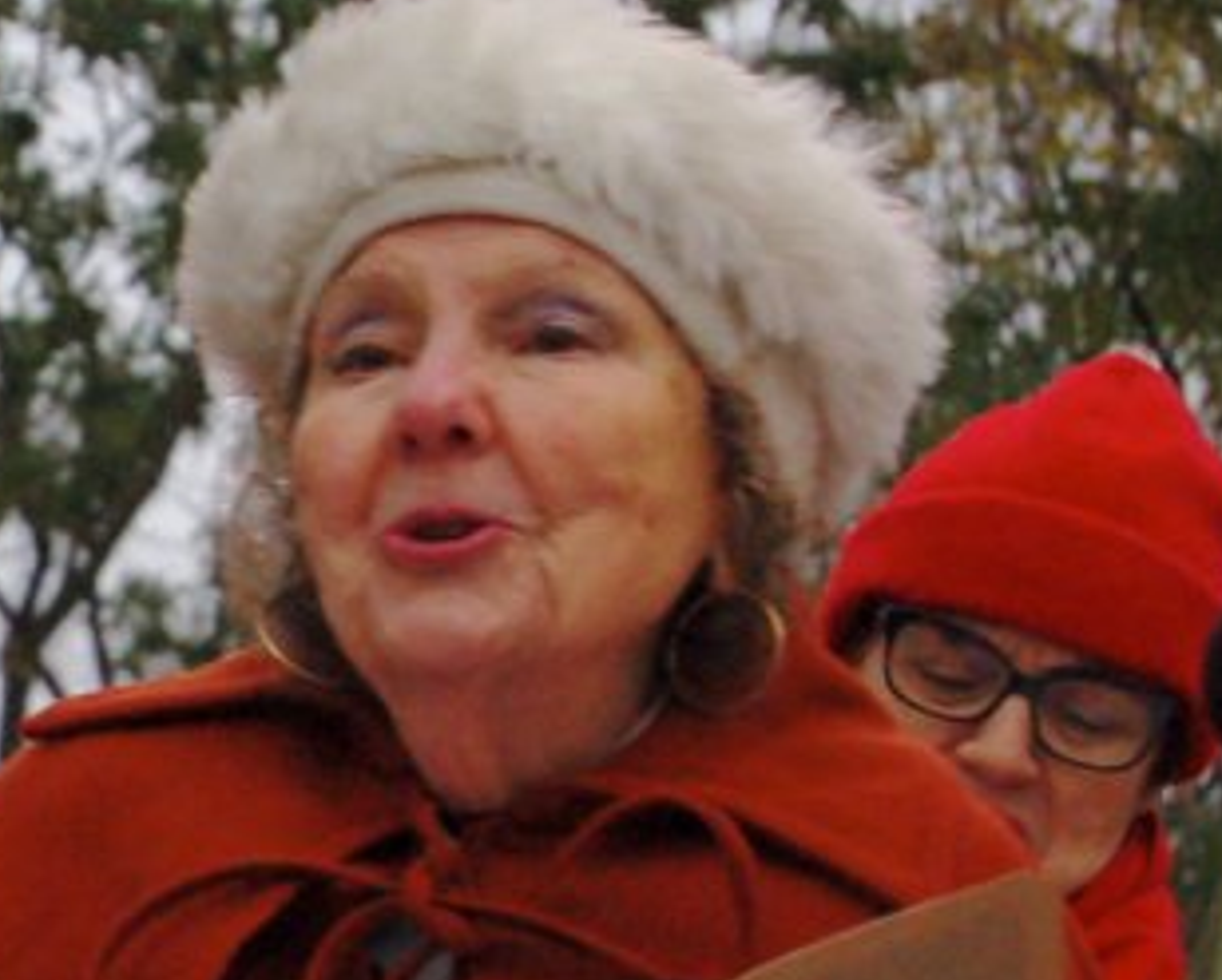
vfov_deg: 5.1
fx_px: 10890
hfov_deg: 6.3
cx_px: -599
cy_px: 879
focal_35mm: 301
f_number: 5.6
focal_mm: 55
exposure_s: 1/50
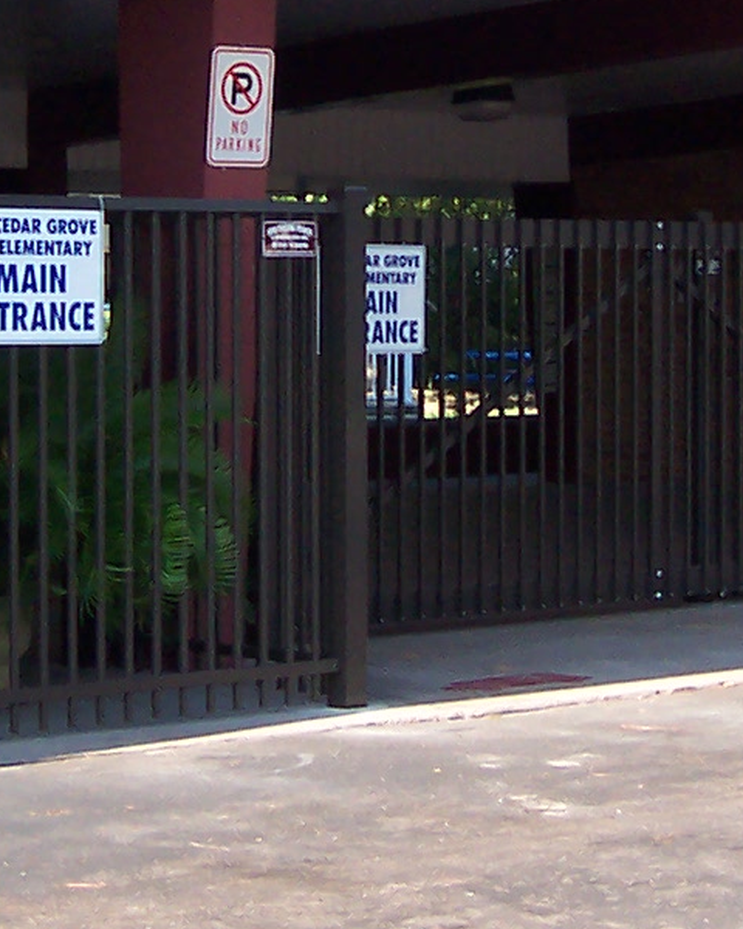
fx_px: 3271
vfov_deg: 16.1
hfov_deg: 13.0
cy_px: 203
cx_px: 314
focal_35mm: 119
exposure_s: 1/250
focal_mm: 5.6
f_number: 3.4
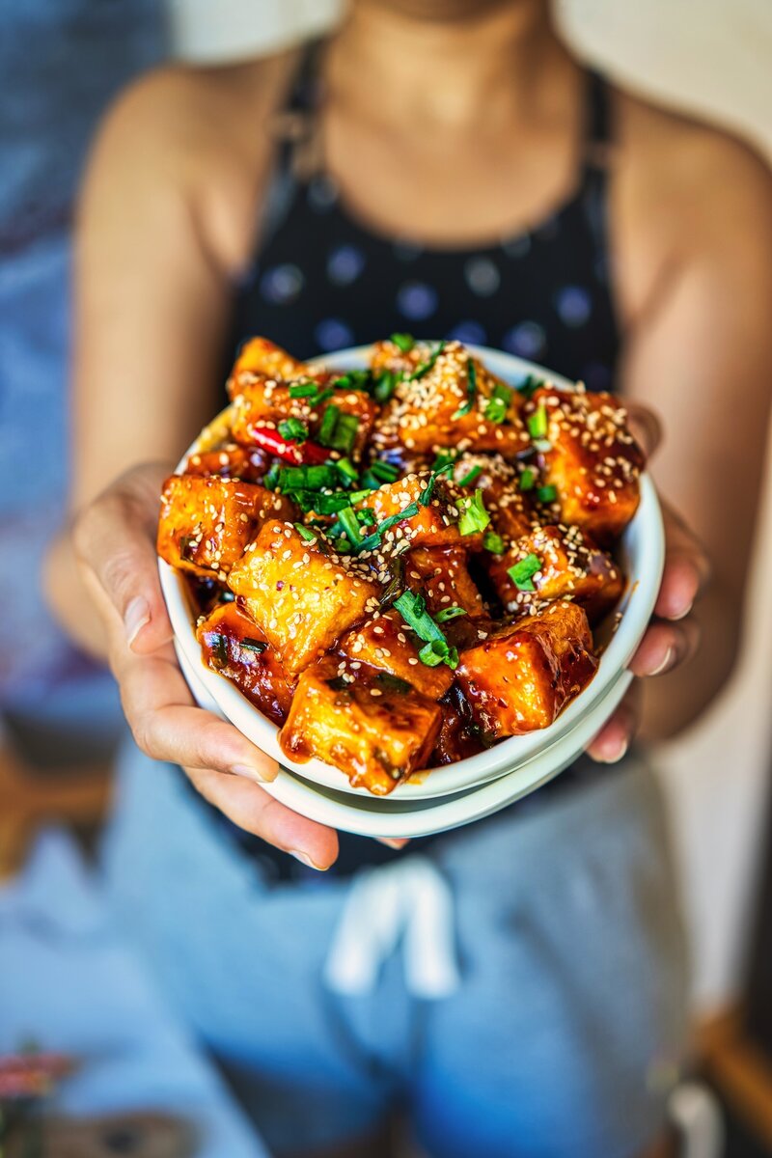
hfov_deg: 29.9
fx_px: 1447
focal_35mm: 45
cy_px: 579
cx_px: 386
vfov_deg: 43.6
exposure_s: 1/50
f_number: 2.8
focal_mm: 45
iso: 200
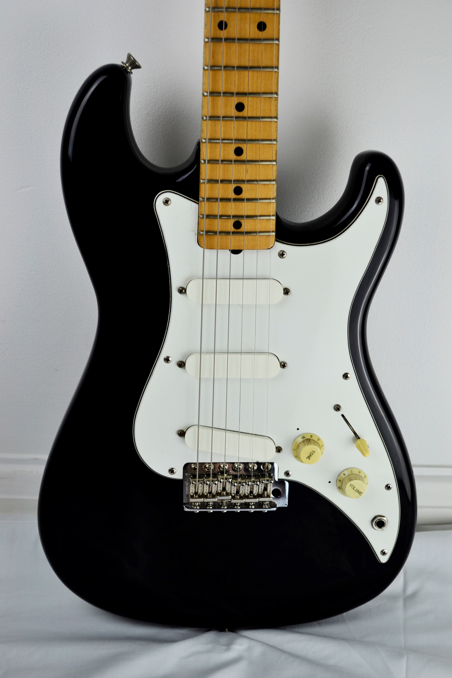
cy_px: 339
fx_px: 847
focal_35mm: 45
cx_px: 226
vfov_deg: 43.6
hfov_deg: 29.9
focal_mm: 30
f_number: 4.5
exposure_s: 1/160
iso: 200
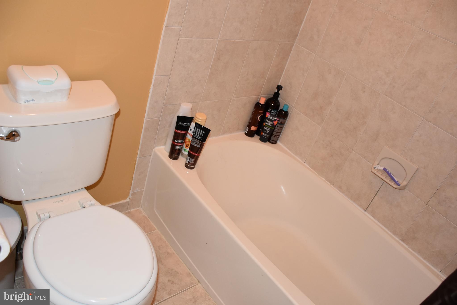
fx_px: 381
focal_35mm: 30
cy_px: 152
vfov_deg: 43.7
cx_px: 228
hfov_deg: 61.9
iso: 1100
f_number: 3.5
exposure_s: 1/60
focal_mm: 20
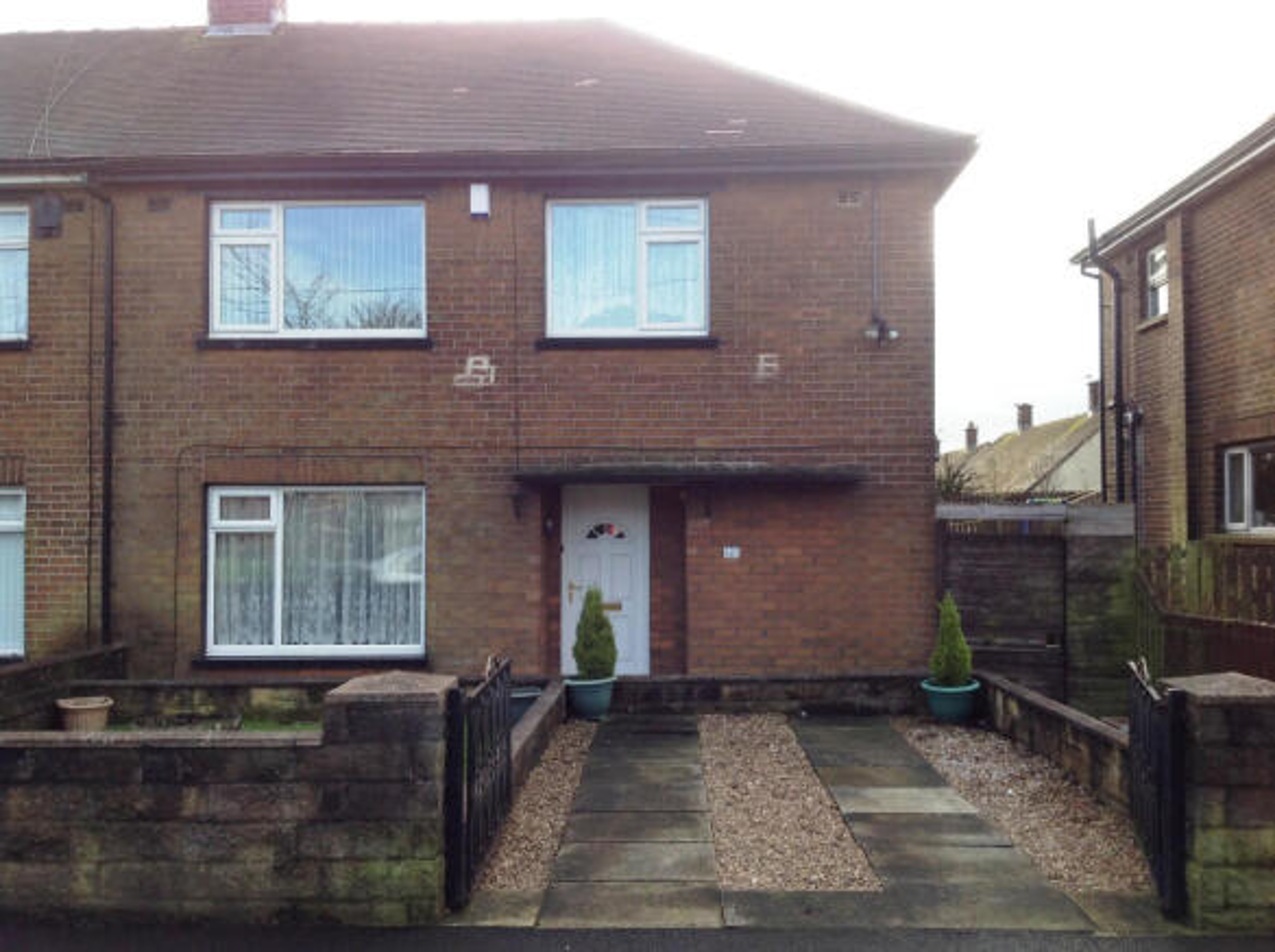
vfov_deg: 40.6
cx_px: 638
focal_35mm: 35
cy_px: 476
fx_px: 1287
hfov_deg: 52.7
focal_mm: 4.28
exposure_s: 1/403
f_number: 2.4
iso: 50
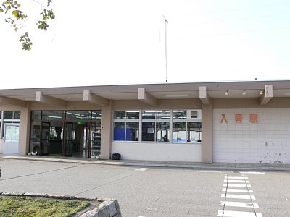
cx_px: 145
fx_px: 293
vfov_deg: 40.7
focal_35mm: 35
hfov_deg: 52.6
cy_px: 108
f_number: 5
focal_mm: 7.4
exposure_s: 1/100
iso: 80
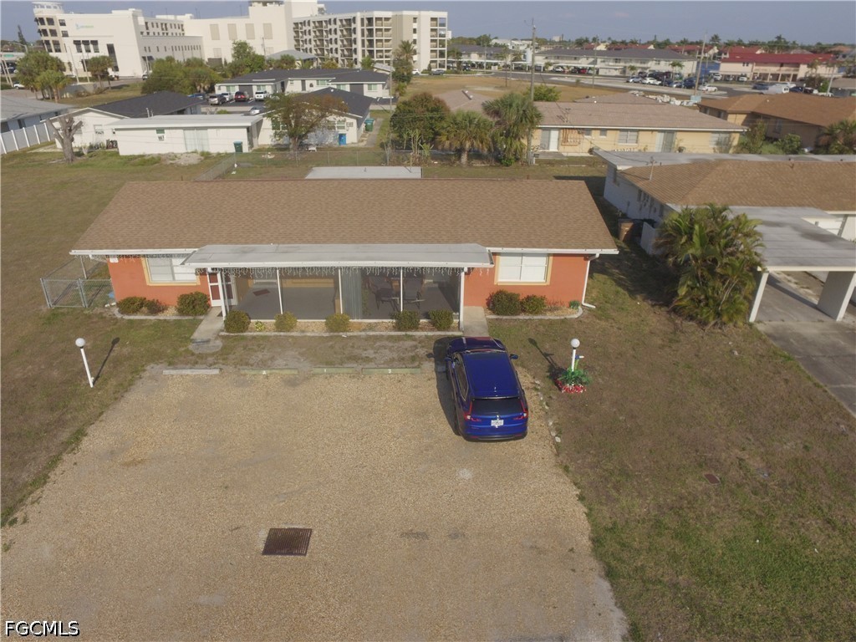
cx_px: 428
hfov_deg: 81.7
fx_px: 495
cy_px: 321
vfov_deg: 66.0
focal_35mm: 20
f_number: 2.8
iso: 100
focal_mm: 3.61
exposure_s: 1/2299
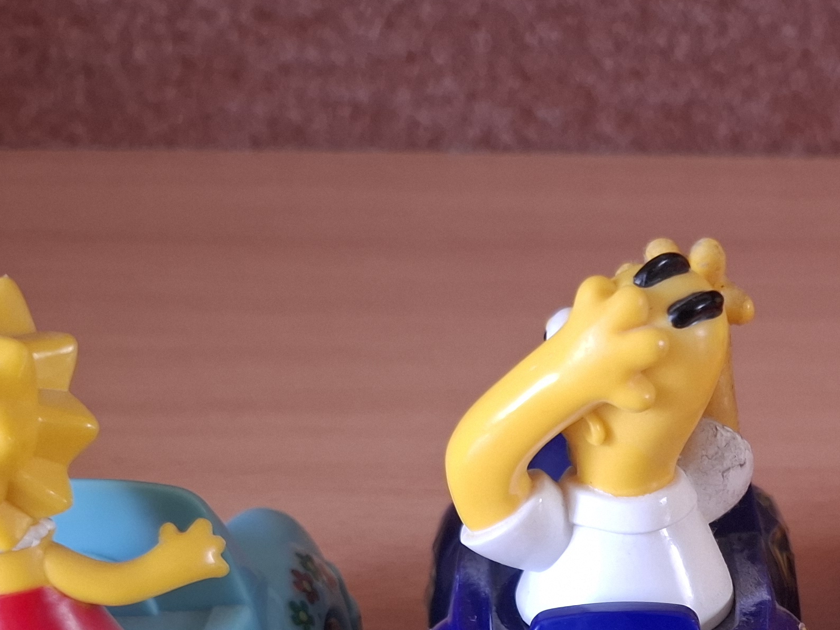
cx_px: 790
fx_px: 1432
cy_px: 753
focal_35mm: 59
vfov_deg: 22.8
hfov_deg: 30.9
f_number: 1.8
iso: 250
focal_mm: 5.54
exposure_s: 1/33
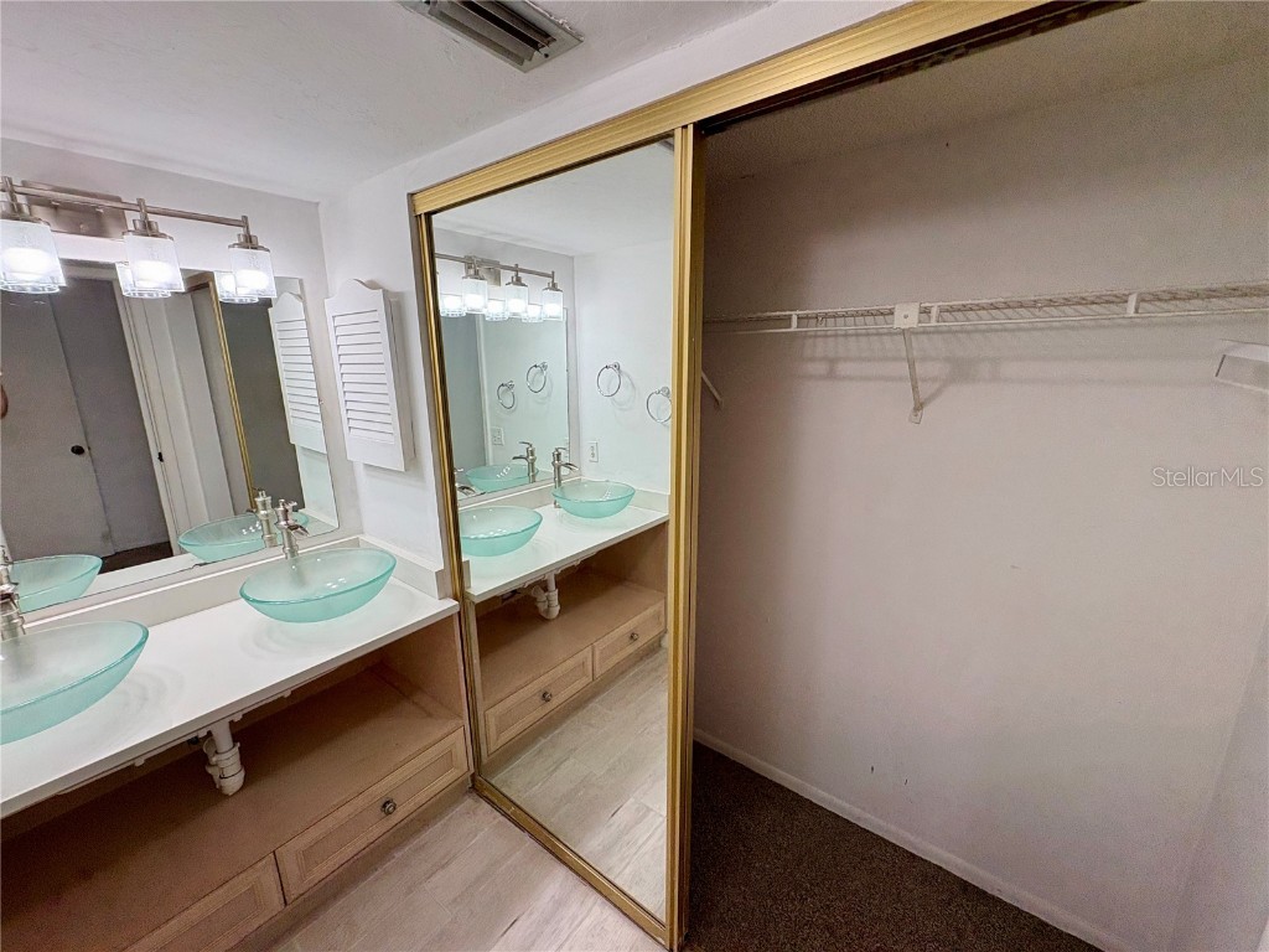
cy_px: 476
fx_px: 513
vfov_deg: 85.7
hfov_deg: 102.1
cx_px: 634
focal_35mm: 14
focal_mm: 2.22
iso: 64
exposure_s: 1/120
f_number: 2.2
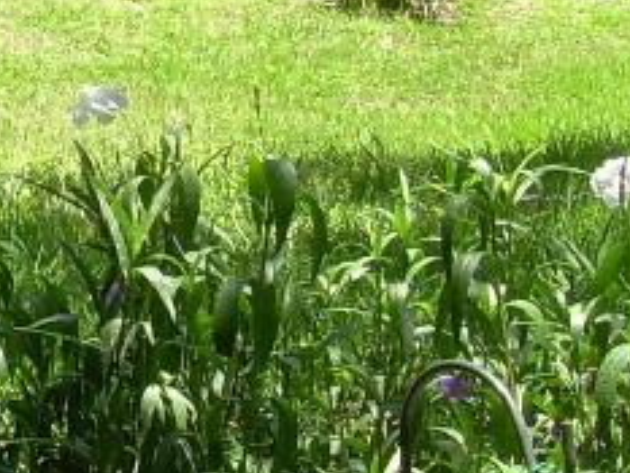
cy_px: -76
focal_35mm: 167
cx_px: -549
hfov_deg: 11.0
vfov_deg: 8.8
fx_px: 3041
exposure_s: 1/105
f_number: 4.6
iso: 50
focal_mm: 6.3
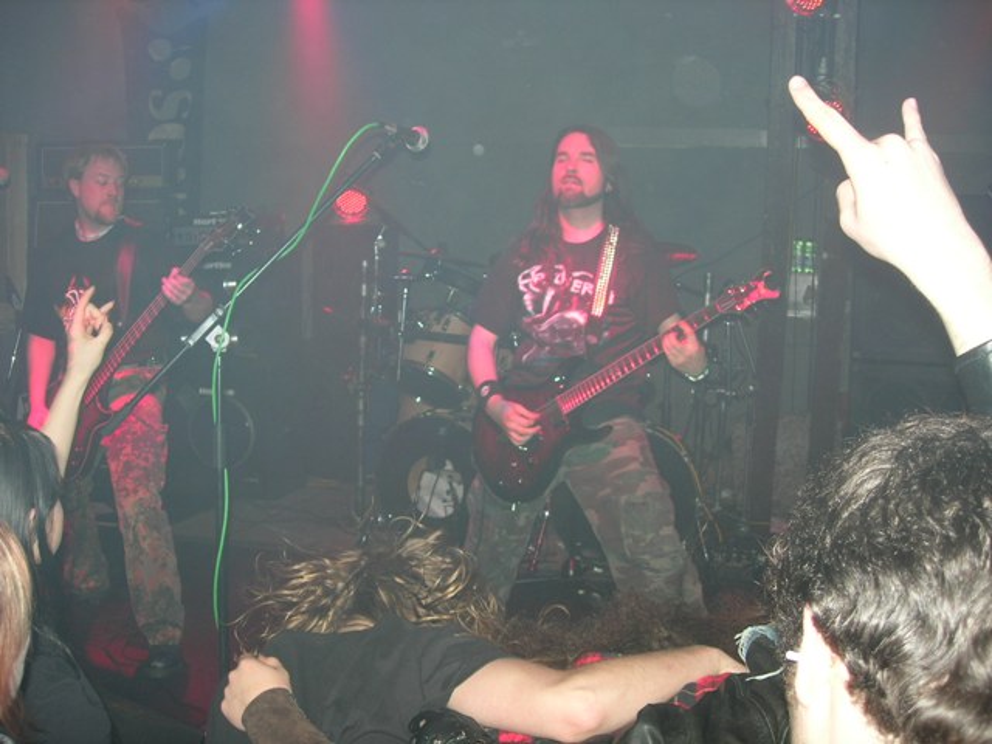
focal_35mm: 38
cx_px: 496
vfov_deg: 37.7
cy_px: 372
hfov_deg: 49.0
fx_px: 1089
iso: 64
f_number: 2.8
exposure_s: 1/60.1
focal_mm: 7.8
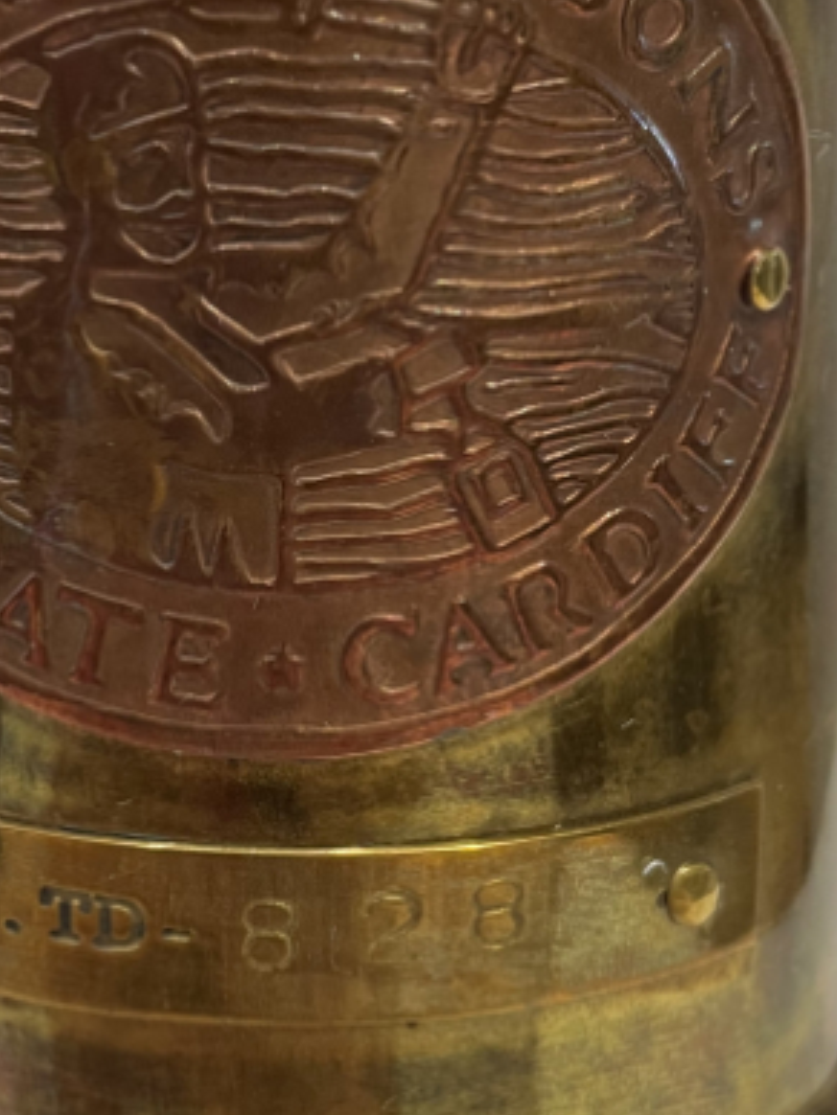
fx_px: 2160
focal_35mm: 67
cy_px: 474
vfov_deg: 28.9
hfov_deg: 21.8
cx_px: 265
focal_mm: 4.2
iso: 100
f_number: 1.6
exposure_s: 1/50
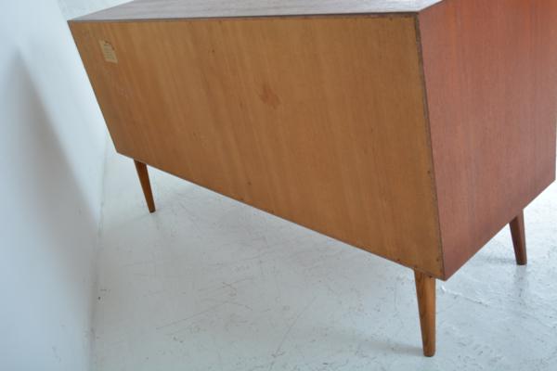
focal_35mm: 36
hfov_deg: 53.1
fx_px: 557
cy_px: 186
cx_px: 278
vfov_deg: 36.9
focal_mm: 24
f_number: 10
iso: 400
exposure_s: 1/160
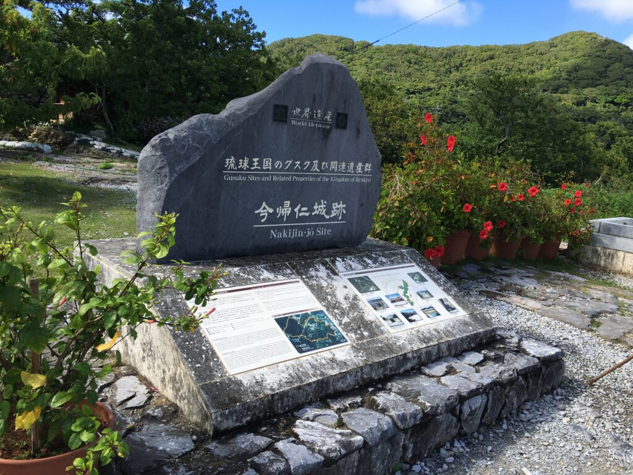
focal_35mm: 29
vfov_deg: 48.2
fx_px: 530
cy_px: 238
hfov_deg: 61.7
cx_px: 316
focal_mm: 4.15
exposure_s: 1/557
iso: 25
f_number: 2.2
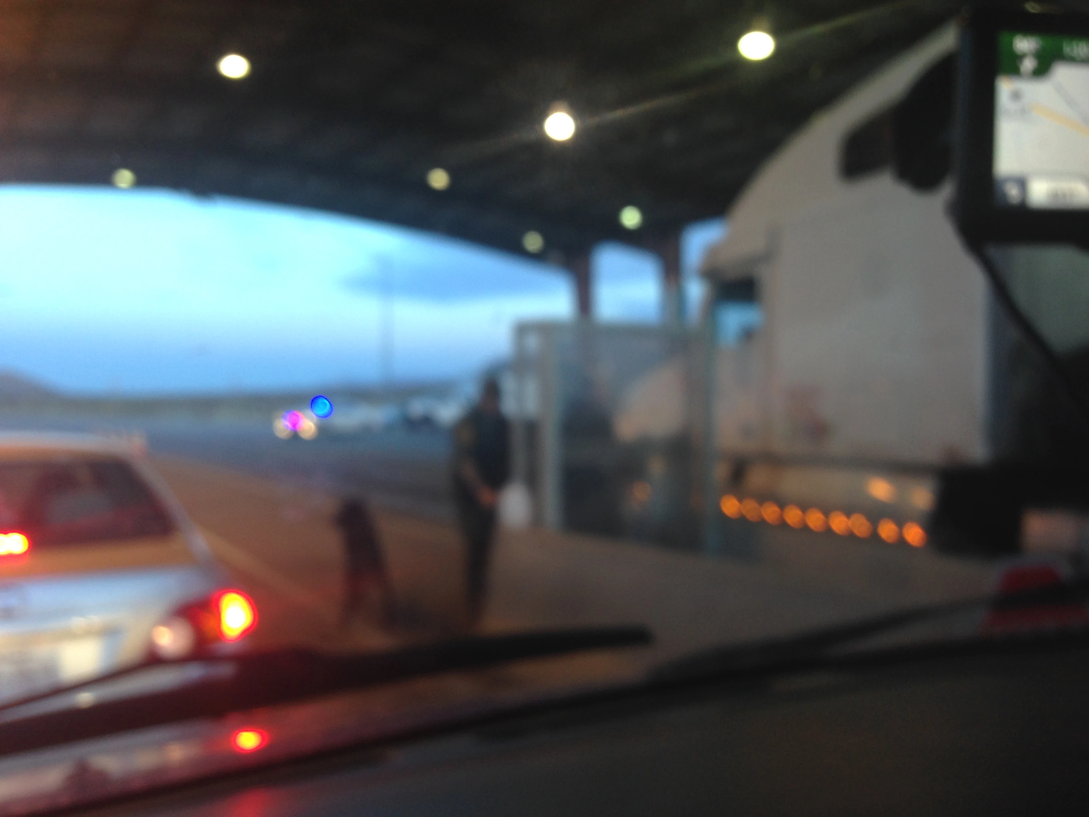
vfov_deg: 42.9
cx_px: 544
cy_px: 408
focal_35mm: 33
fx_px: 1038
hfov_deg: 55.4
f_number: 2.4
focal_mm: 4.12
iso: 50
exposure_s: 1/24
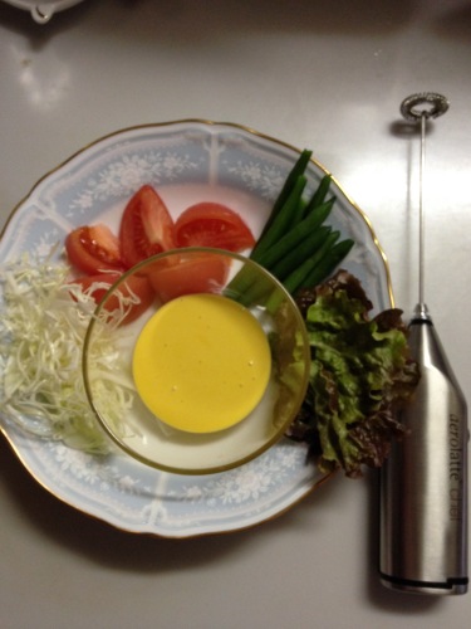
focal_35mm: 33
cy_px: 314
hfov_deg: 42.9
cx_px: 236
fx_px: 599
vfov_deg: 55.4
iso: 200
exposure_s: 1/20
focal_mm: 4.12
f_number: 2.4
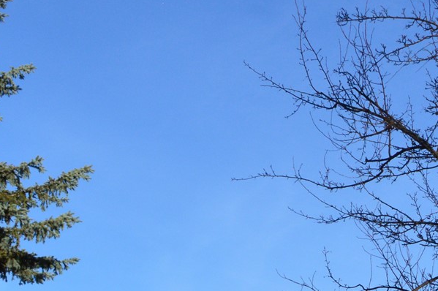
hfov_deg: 19.4
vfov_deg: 13.5
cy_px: 356
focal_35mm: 98
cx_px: 552
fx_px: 1191
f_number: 11
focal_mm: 18
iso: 400
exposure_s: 1/400
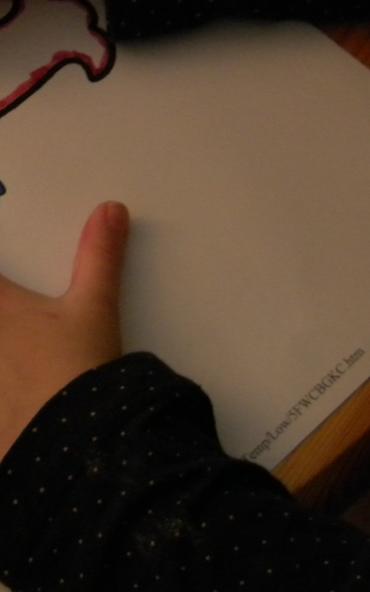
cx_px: -167
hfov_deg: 12.3
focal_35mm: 102
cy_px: 158
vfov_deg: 20.3
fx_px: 1645
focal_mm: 8.6
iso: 400
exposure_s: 1/8.6
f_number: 3.9
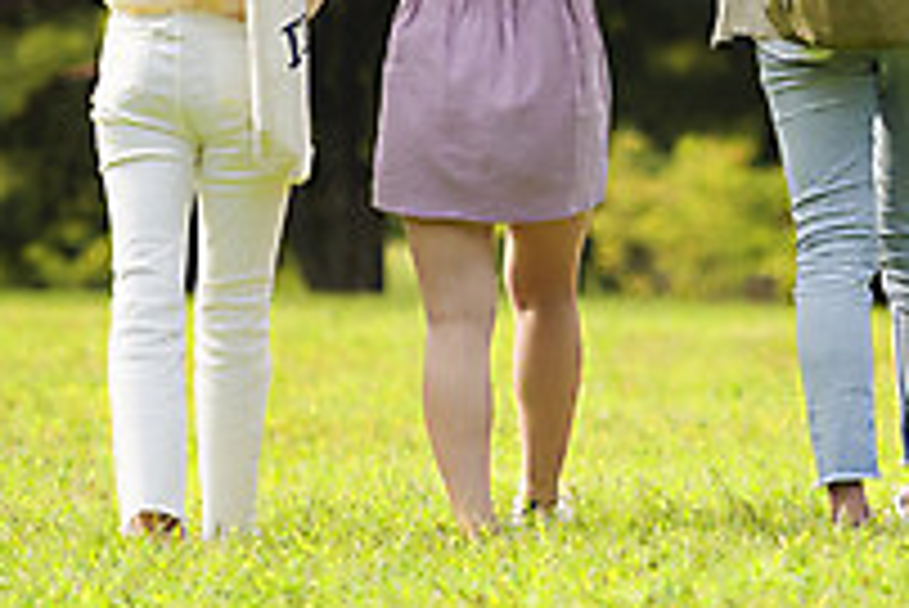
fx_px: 8692
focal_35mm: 344
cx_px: 722
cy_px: -194
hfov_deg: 6.0
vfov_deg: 4.0
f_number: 2.8
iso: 320
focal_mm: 116
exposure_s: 1/2000
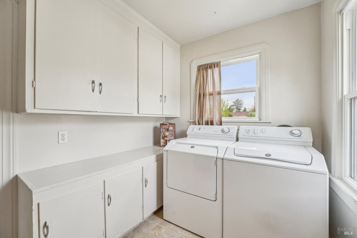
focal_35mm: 14
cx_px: 178
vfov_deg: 81.2
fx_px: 139
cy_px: 119
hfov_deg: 104.3
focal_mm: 14
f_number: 8
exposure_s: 1/100
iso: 640
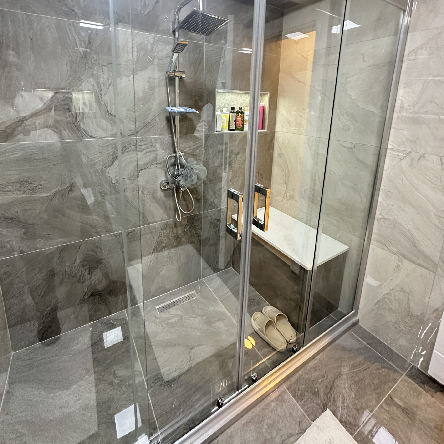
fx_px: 247
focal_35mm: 17
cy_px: 157
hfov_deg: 84.0
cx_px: 220
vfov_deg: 81.8
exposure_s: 1/50
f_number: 2.2
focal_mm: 2.22
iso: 400
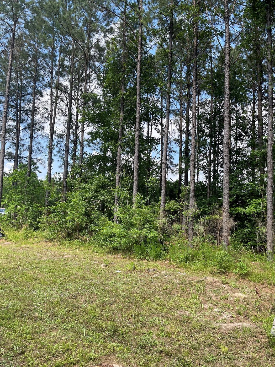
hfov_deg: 53.1
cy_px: 184
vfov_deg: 67.3
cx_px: 138
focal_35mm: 26
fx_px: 275
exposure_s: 1/1038
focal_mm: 5.1
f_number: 1.6
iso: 32
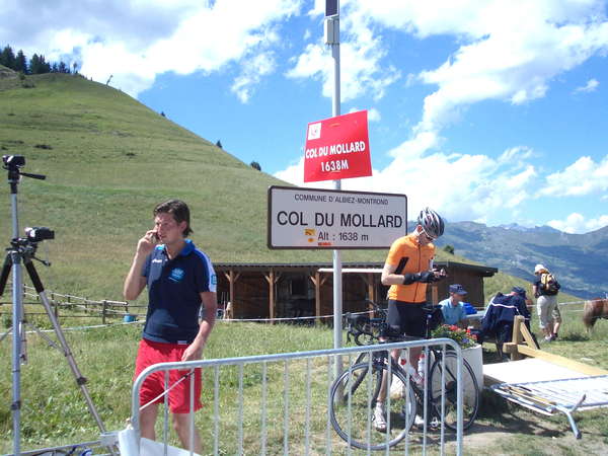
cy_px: 228
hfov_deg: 49.0
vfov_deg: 37.7
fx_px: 667
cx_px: 304
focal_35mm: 38
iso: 80
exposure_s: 1/320
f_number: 6.2
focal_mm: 5.3
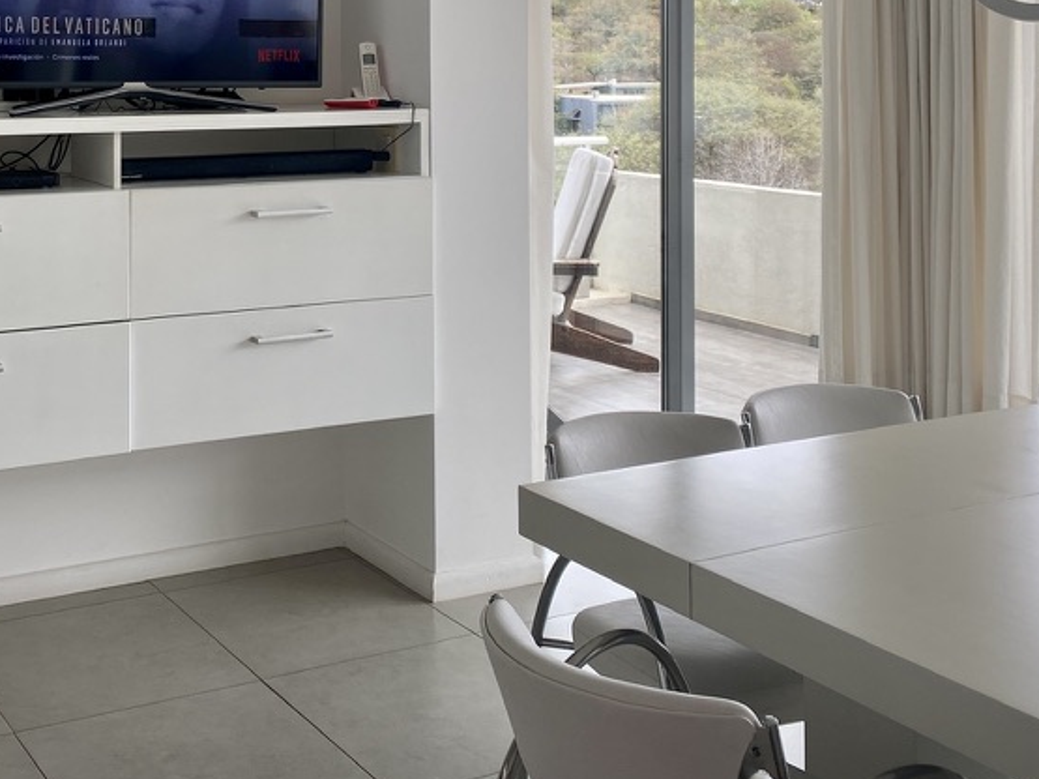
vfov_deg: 29.3
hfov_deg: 38.2
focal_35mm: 48
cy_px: 116
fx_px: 1440
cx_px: 213
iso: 32
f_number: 1.8
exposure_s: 1/133
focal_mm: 4.25
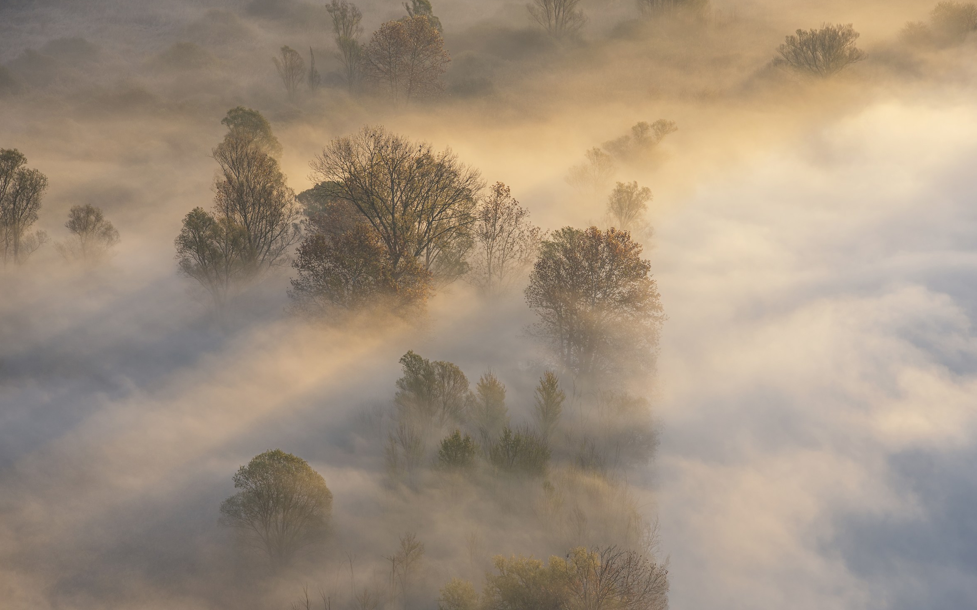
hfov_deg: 10.0
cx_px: 486
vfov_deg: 6.3
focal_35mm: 209
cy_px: 330
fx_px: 5564
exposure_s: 1/30
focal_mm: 200
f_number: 9
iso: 100
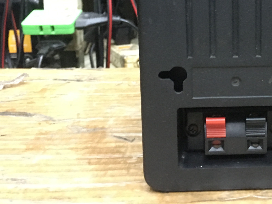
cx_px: 243
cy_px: 7
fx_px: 464
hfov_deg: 31.2
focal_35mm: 59
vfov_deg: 23.9
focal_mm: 4.15
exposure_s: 1/8
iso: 160
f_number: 2.2
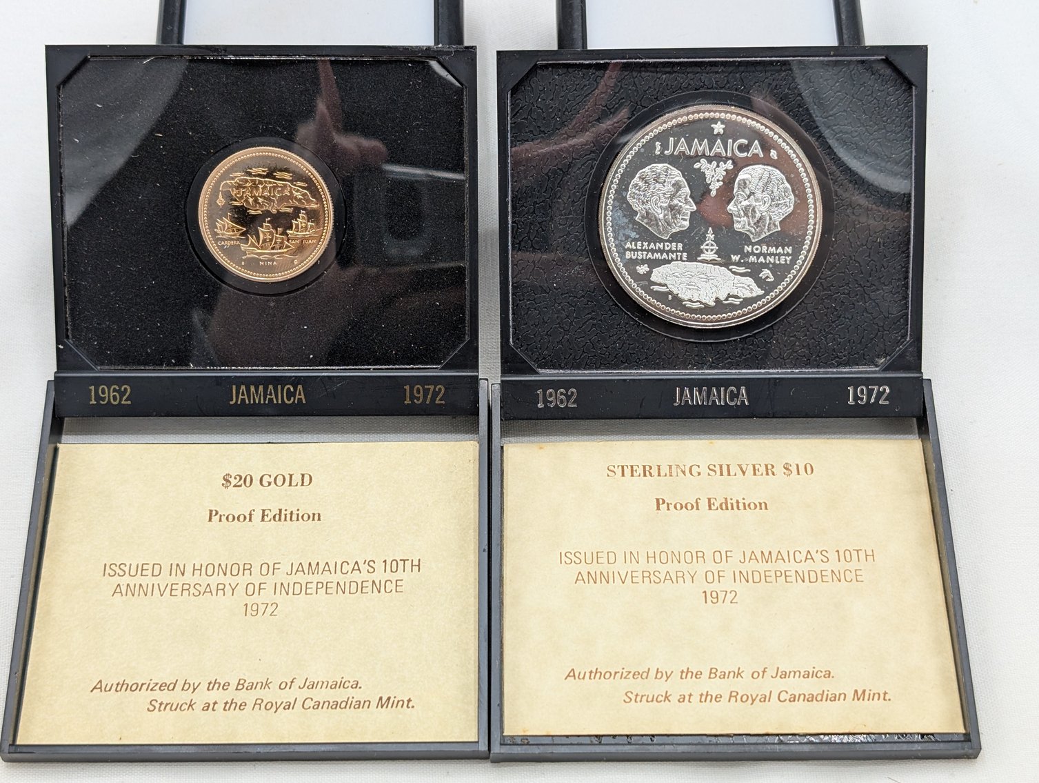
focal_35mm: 49
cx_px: 520
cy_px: 392
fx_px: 1473
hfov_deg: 38.9
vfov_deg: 29.8
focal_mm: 6.9
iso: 30
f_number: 1.68
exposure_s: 1/177
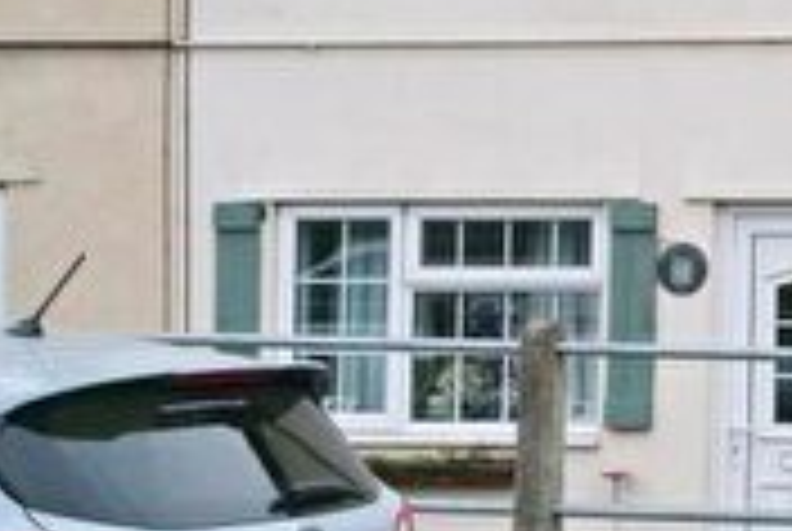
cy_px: -56
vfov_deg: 9.8
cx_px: 1530
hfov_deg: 13.0
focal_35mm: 139
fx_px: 3063
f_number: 7.1
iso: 2000
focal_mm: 35
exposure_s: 1/30
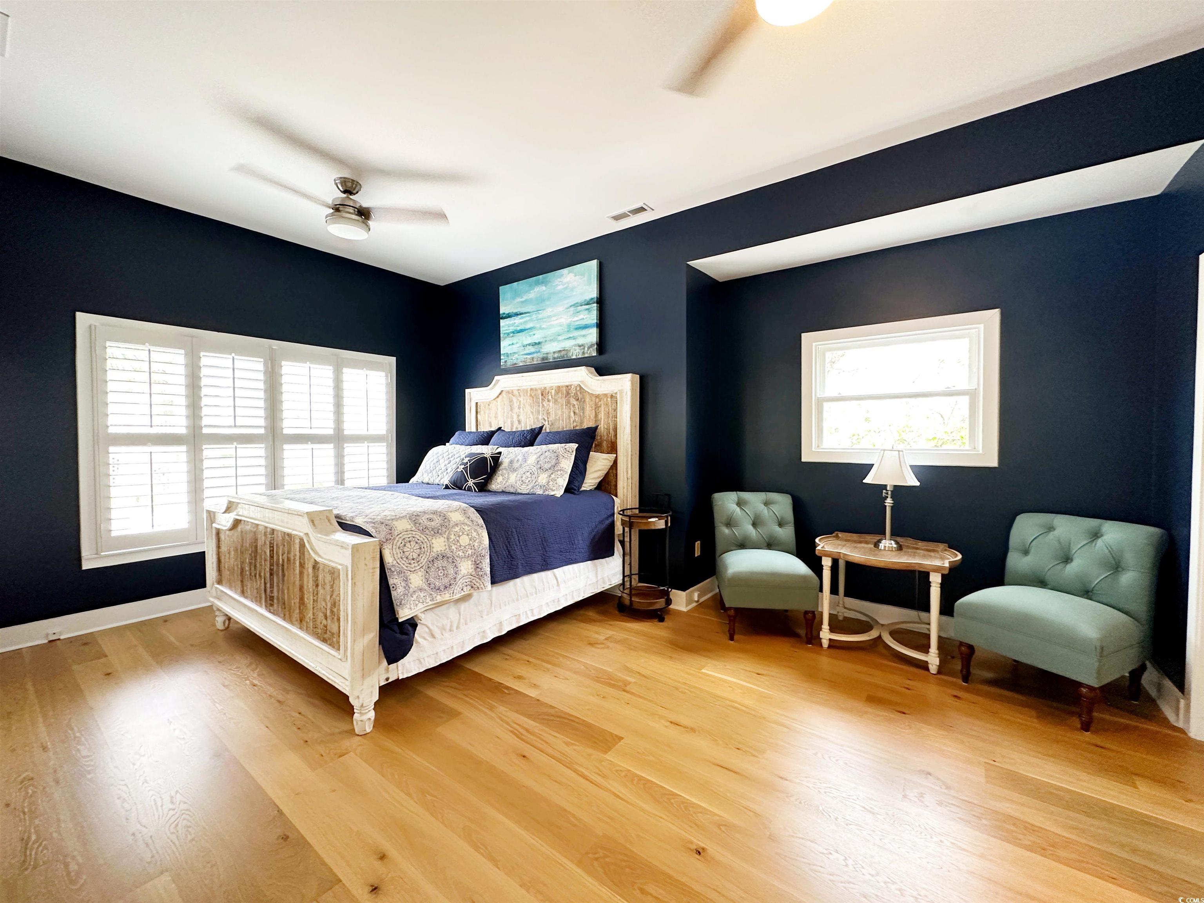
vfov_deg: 85.7
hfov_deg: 102.1
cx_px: 602
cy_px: 452
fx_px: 487
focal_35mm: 14
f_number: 2.2
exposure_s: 1/60
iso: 320
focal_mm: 2.22
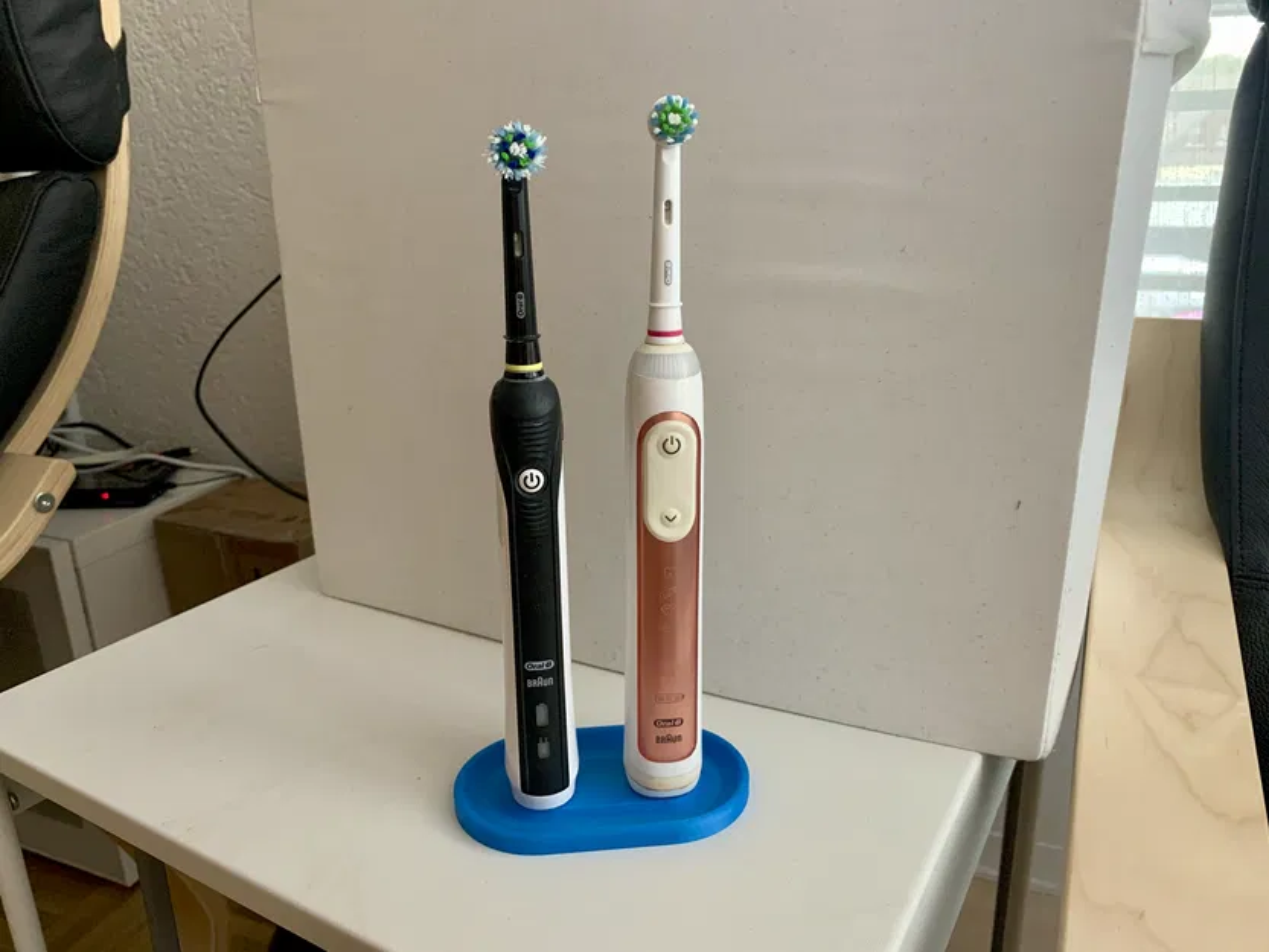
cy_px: 476
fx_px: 953
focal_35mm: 26
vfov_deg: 53.1
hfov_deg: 67.3
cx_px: 634
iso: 250
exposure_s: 1/60
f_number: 1.8
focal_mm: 4.25
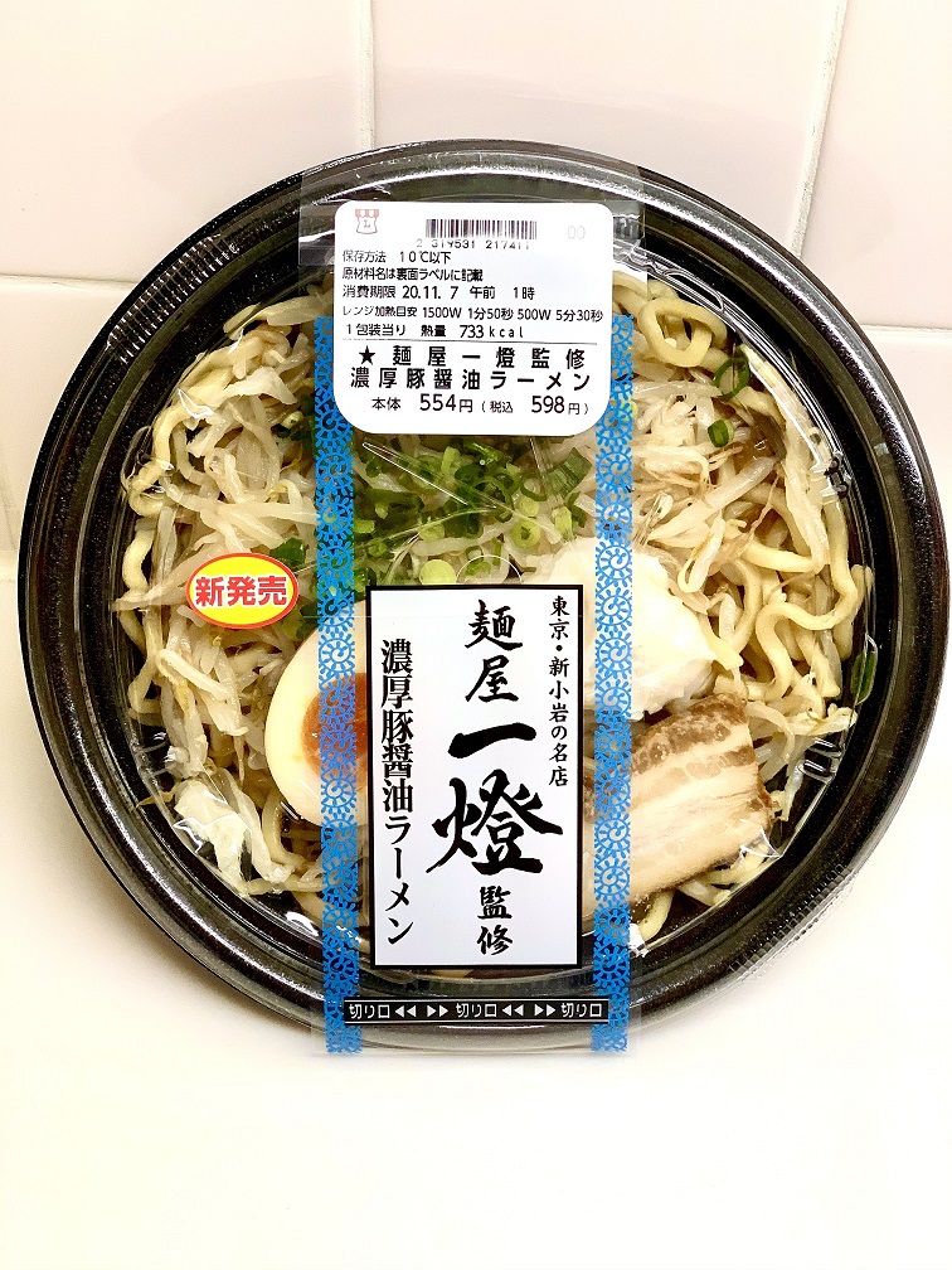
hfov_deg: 28.0
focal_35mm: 52
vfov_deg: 36.8
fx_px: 1907
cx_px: 476
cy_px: 635
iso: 125
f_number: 2.4
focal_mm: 6
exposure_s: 1/100
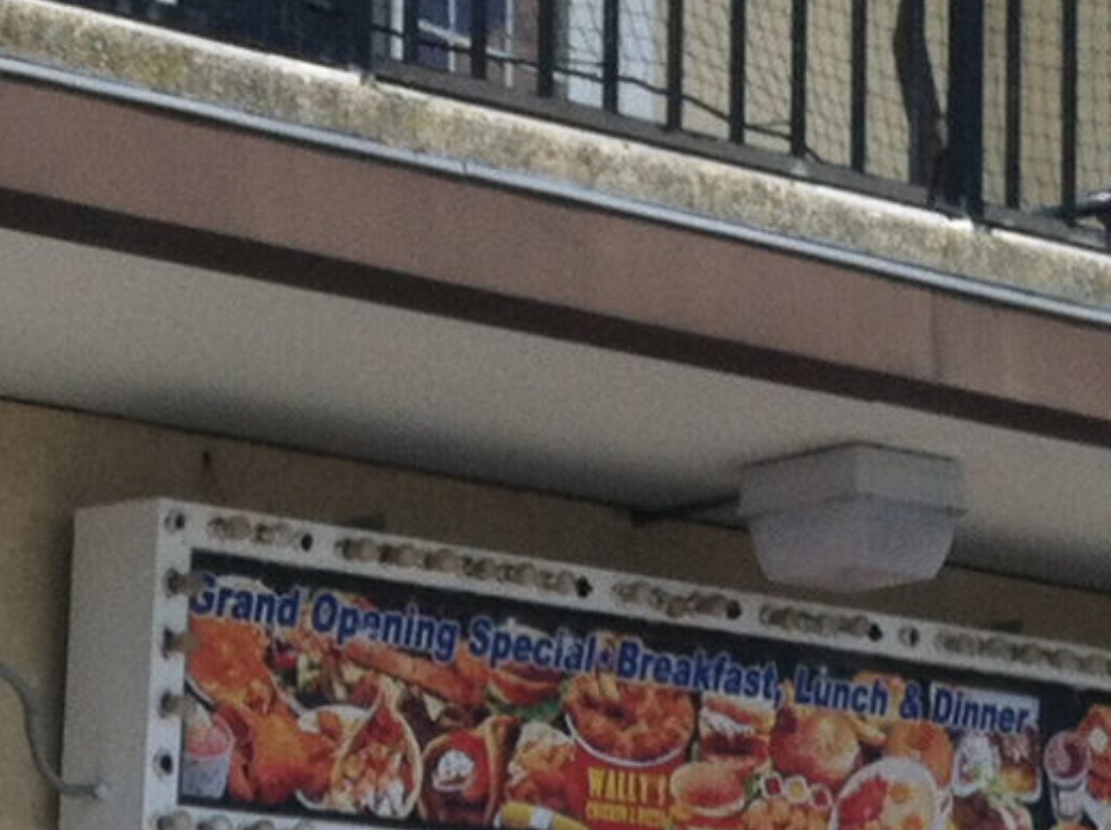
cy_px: 1424
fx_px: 5545
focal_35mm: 173
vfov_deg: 8.3
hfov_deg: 11.3
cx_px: -90
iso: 80
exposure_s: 1/1875
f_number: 2.8
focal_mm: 3.85
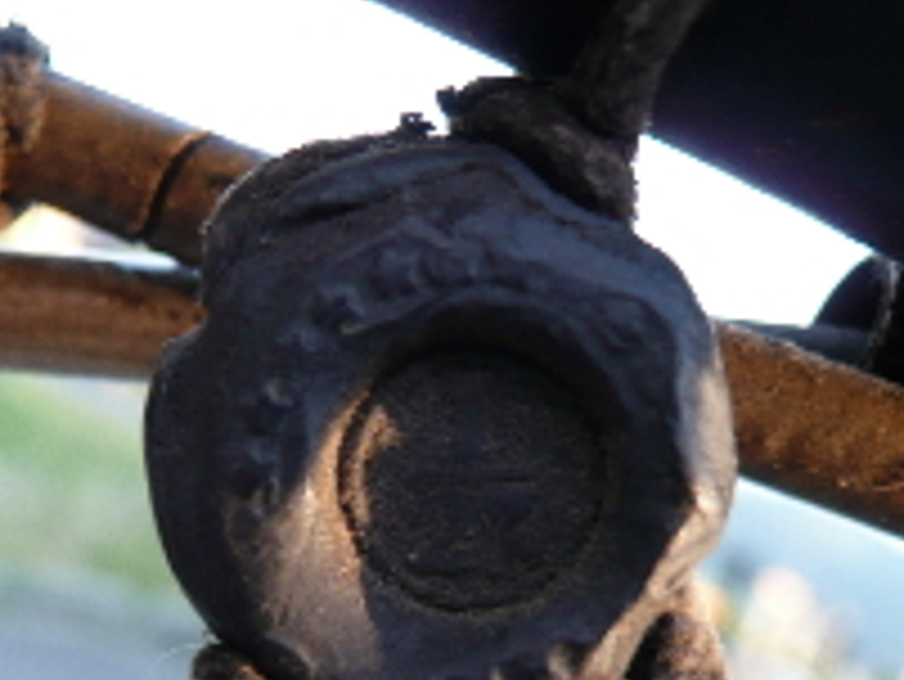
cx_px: 353
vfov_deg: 25.2
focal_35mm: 57
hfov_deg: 33.6
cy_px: 547
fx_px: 1489
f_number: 3.3
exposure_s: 1/30
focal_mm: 4.6
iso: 100
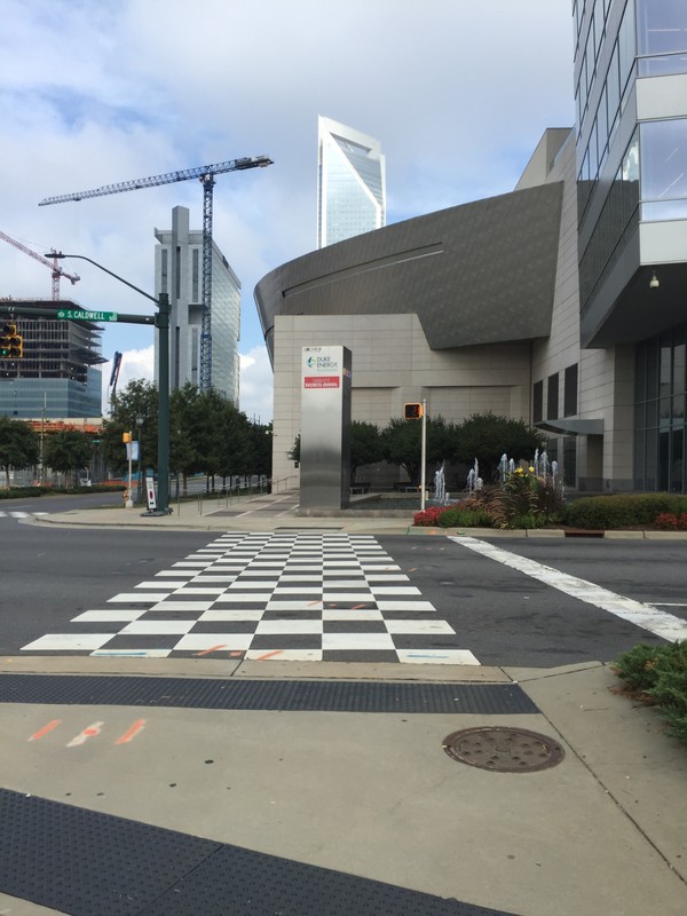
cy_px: 458
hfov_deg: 48.2
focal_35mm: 29
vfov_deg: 61.7
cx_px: 344
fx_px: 767
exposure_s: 1/2083
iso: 32
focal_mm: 4.15
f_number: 2.2
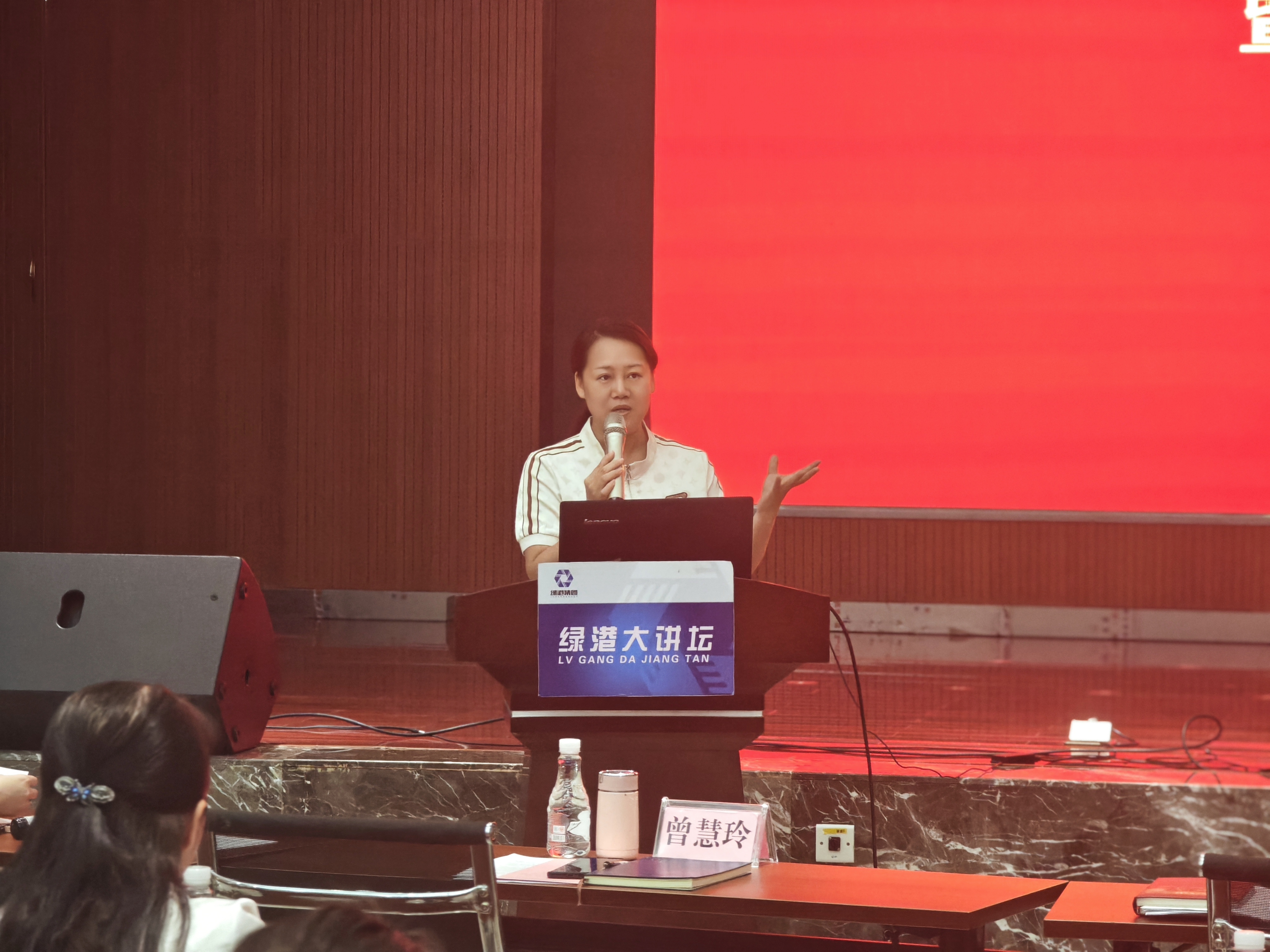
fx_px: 4403
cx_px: 635
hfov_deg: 16.4
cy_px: 476
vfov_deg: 12.3
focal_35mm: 120
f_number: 2.5
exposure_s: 1/96
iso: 640
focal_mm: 19.4
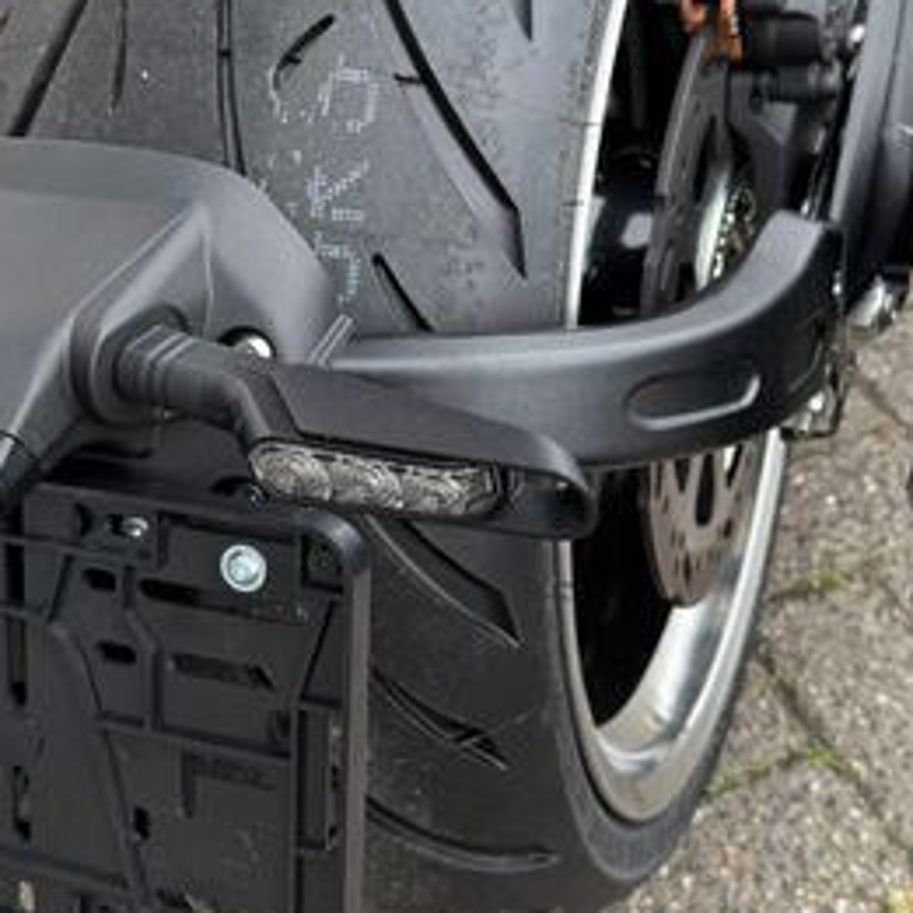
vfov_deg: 32.6
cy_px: 346
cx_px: 472
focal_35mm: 52
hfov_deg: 32.8
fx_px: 1552
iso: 80
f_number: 1.78
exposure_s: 1/695
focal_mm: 6.76
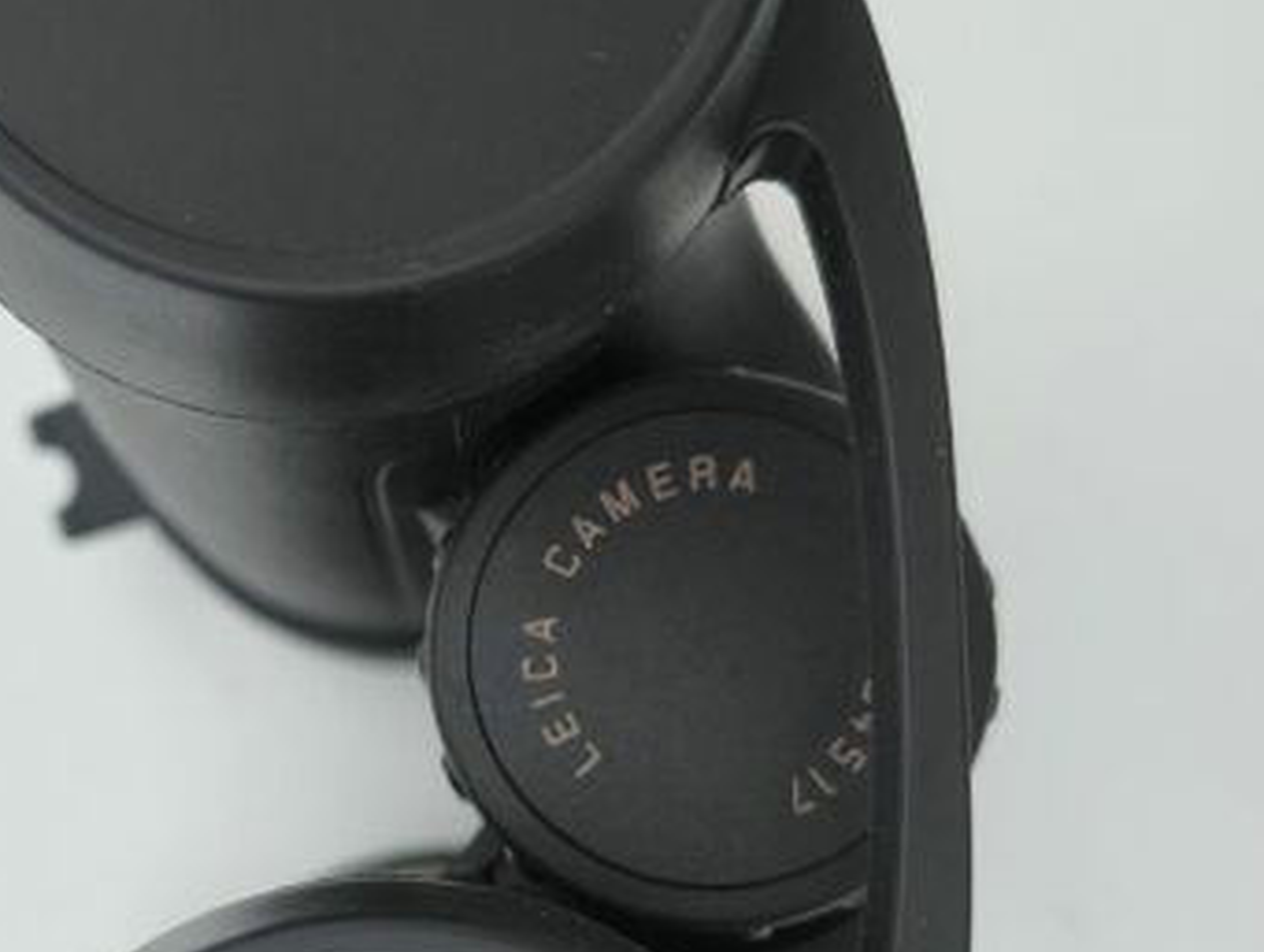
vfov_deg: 39.2
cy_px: 646
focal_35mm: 36
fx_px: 1317
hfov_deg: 49.5
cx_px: 334
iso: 101
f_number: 1.8
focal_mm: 5.56
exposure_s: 1/714
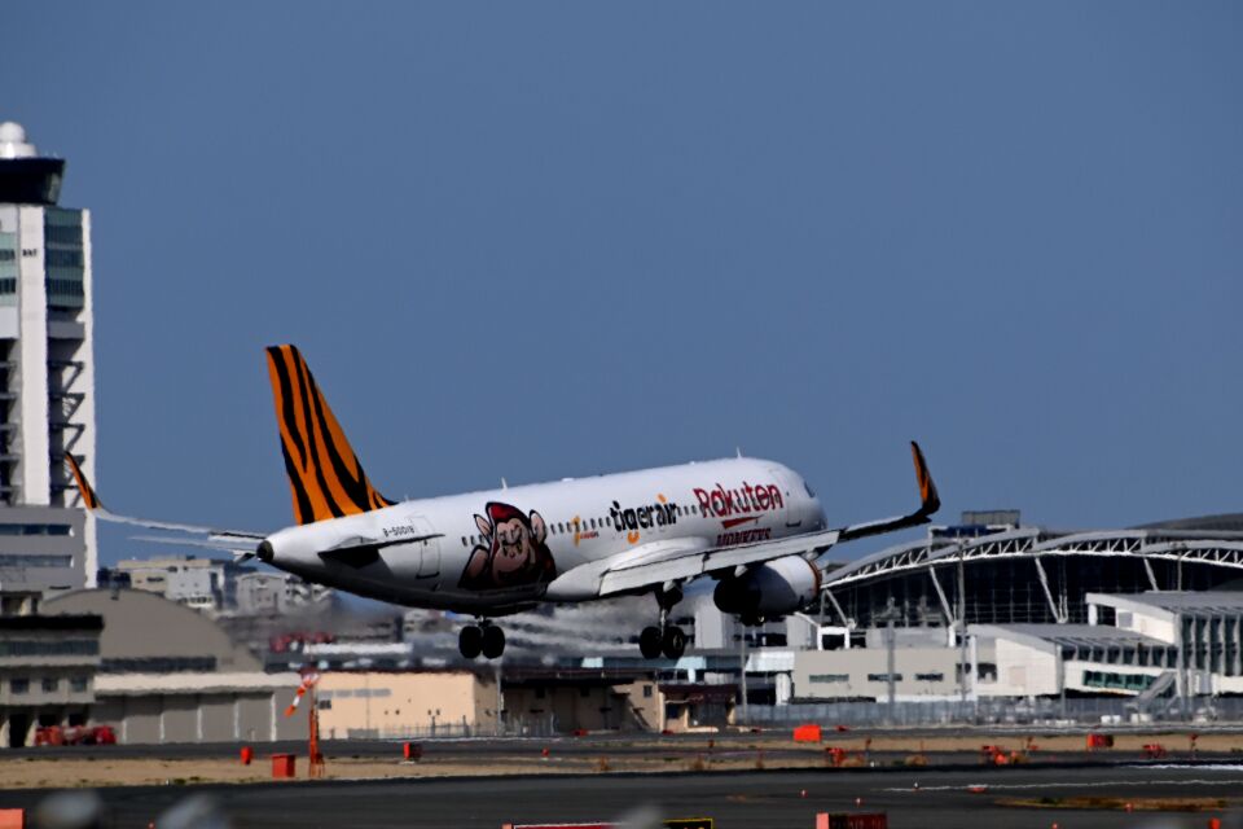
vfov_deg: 4.4
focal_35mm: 315
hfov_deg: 6.5
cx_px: 622
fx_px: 10875
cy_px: 414
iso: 200
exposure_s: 1/2000
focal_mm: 210
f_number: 7.1
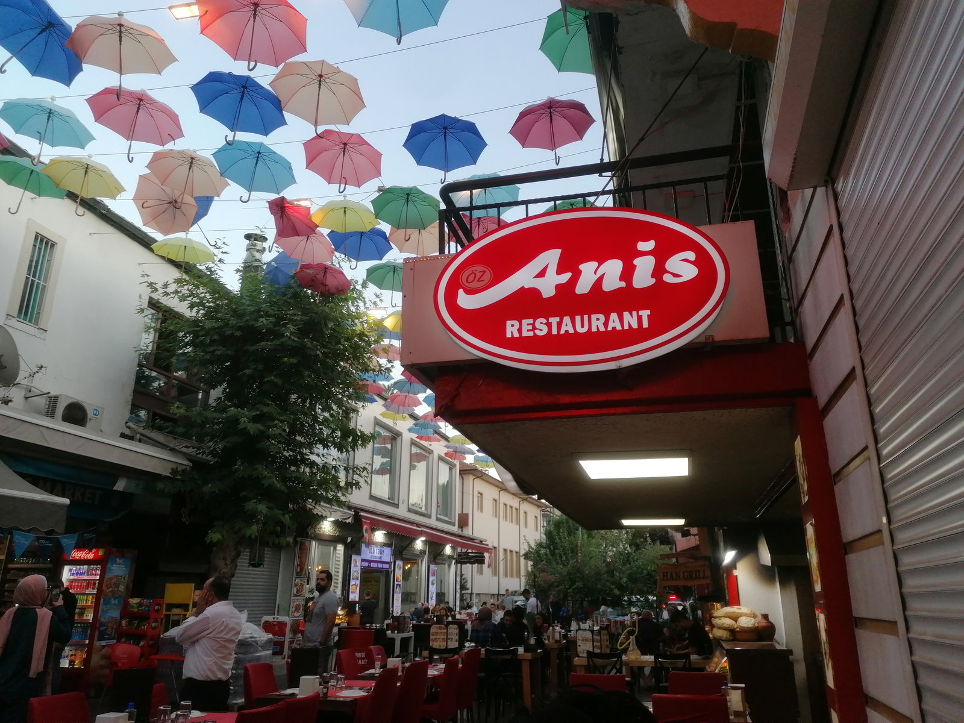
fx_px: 752
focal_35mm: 27
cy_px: 362
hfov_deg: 65.3
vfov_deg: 51.4
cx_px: 482
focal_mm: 4.75
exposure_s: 1/100
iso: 64
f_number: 1.8
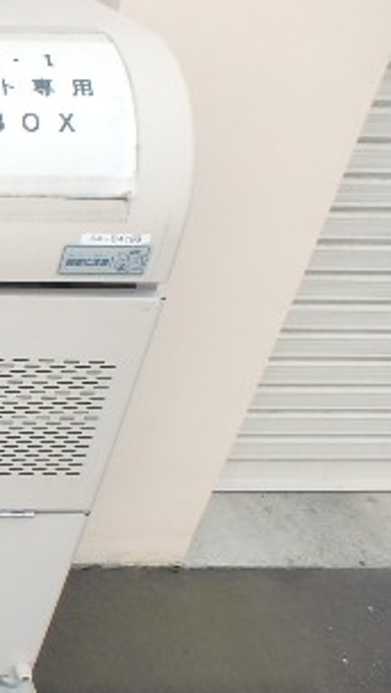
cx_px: -323
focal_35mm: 48
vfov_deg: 42.9
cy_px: 352
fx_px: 883
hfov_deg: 18.9
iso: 125
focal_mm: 3.7
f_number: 3.5
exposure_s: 1/250
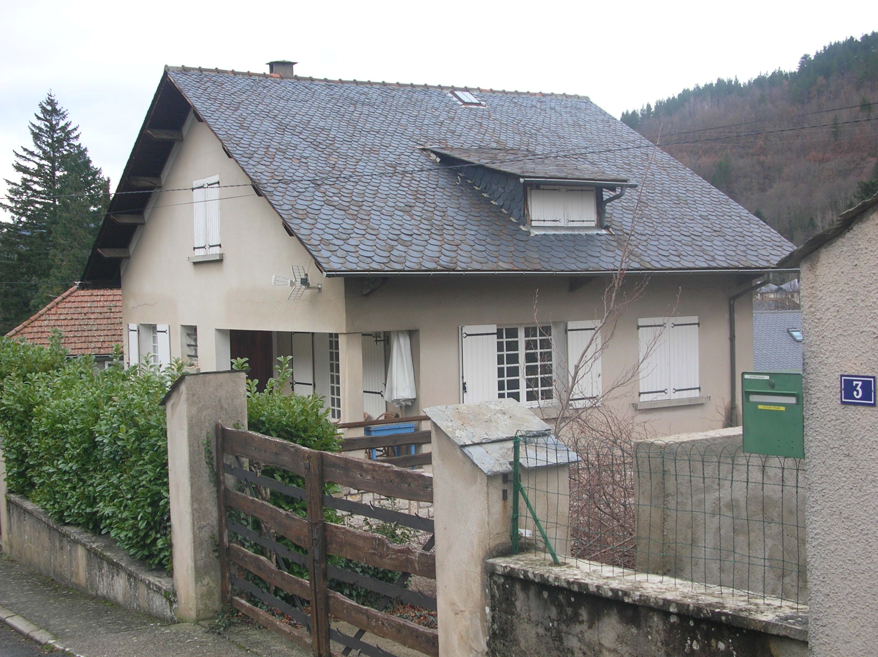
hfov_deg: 39.7
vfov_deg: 30.2
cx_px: 439
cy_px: 328
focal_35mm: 48
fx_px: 1216
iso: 50
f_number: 3.2
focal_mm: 8
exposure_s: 1/92.8
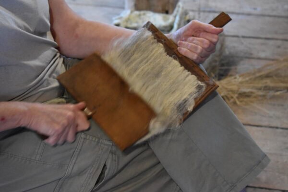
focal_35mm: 82
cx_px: 144
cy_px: 96
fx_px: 660
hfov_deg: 24.6
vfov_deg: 16.6
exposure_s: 1/60
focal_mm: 55
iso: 6400
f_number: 5.6
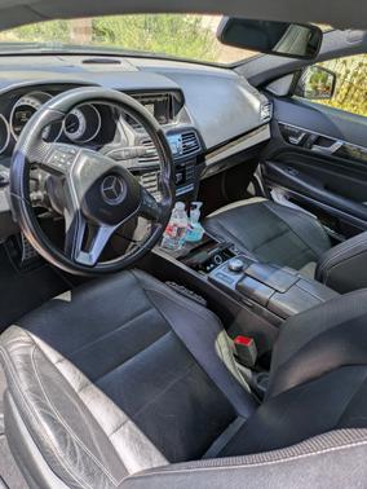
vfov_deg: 69.4
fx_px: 353
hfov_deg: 54.9
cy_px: 244
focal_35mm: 25
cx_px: 184
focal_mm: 5.43
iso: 45
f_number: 1.89
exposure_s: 1/411
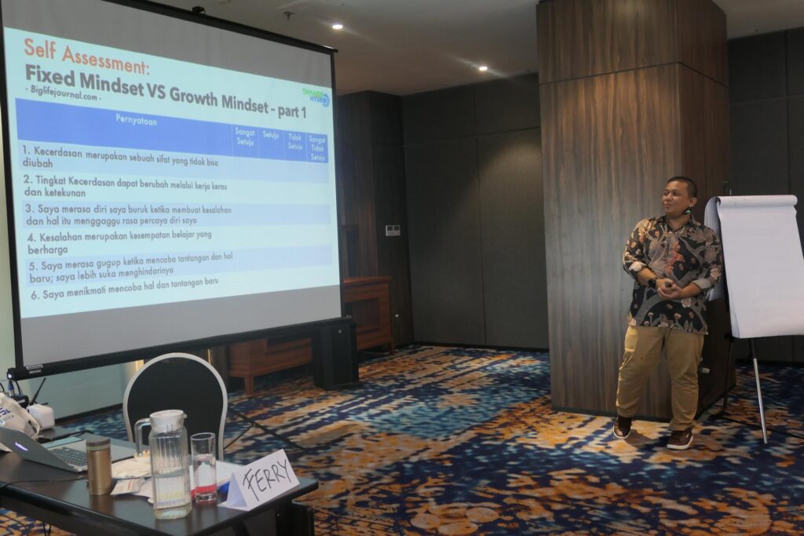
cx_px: 402
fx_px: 759
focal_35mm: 34
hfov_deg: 55.8
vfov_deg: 38.9
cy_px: 268
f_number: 2.8
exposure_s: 1/80
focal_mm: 12.4
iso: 640
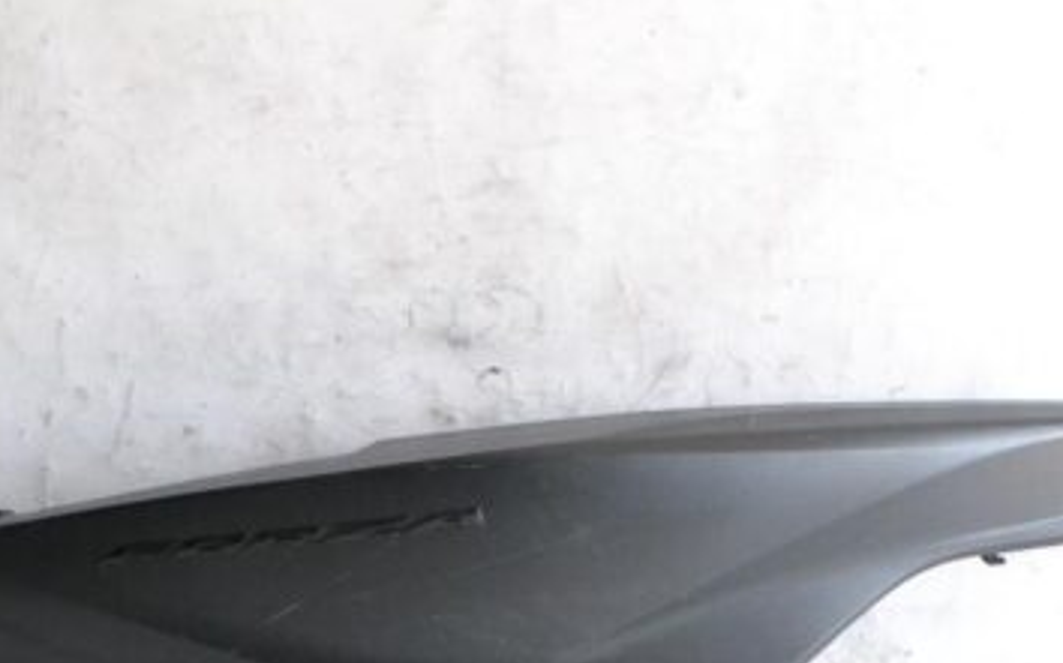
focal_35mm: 57
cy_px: 447
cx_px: 628
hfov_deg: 35.6
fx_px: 1651
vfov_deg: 22.6
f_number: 9
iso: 3200
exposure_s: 1/160
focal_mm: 22
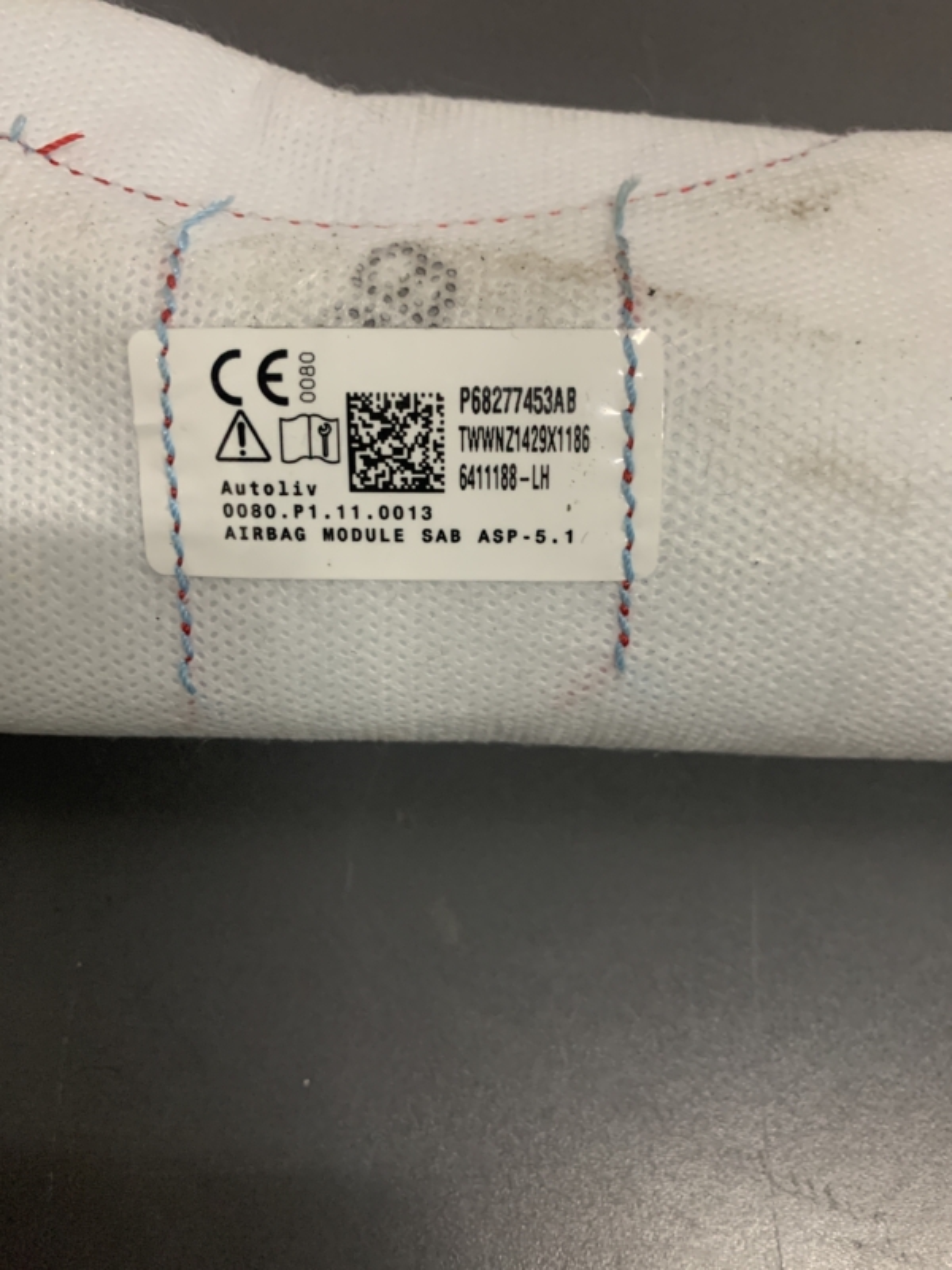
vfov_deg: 67.3
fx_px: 953
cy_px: 635
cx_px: 476
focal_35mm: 26
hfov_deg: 53.1
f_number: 1.8
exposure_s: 1/55
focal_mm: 4.25
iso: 400
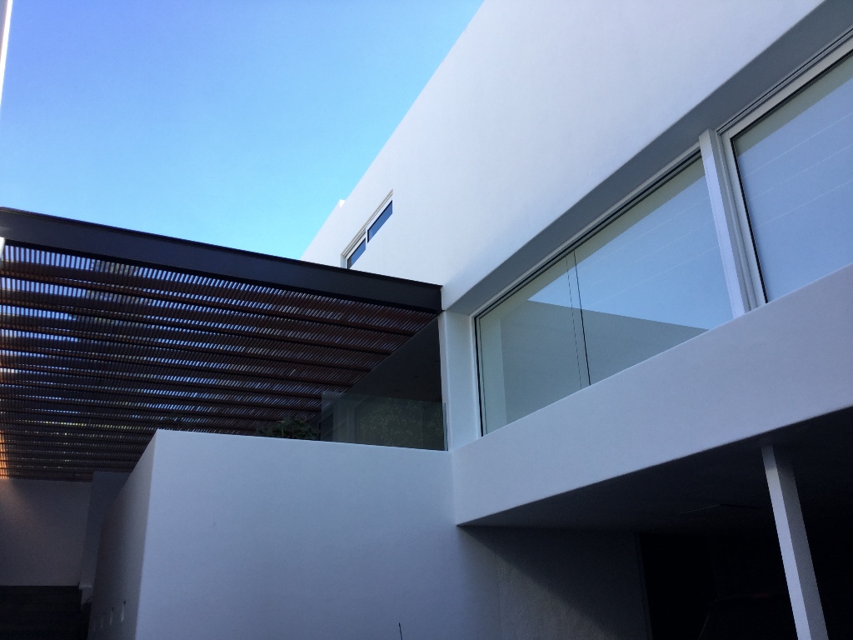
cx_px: 426
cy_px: 320
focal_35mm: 31
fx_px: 764
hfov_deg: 58.4
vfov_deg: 45.4
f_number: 2.4
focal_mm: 3.3
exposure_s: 1/165
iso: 25
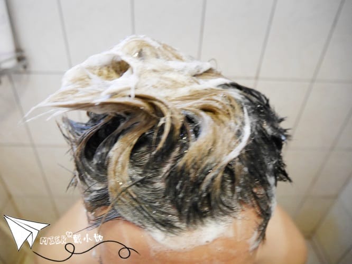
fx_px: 244
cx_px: 176
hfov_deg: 71.6
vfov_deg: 56.8
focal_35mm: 24
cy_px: 132
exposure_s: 1/40
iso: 3200
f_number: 3.5
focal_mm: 12
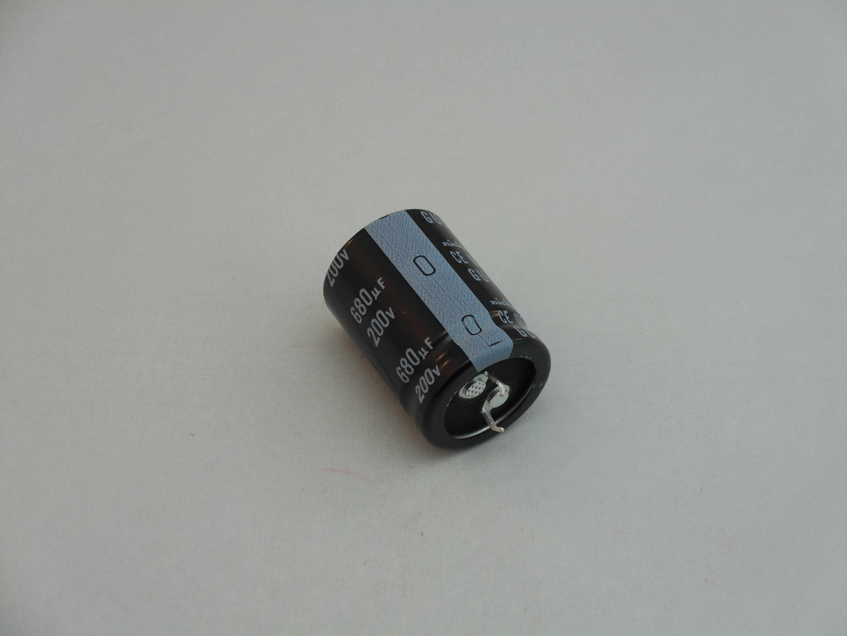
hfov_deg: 22.0
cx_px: 424
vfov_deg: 16.6
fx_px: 2178
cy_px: 318
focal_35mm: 89
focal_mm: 15.9
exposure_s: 1/60
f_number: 5.6
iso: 140
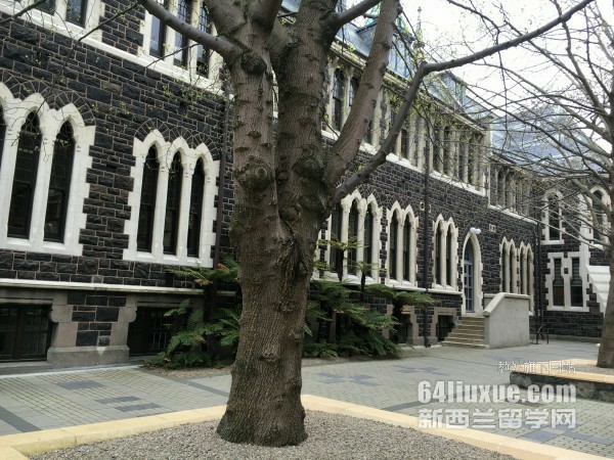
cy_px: 230
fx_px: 514
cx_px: 307
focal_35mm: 29
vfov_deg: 48.2
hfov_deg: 61.7
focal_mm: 4.15
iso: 25
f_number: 2.2
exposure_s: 1/100
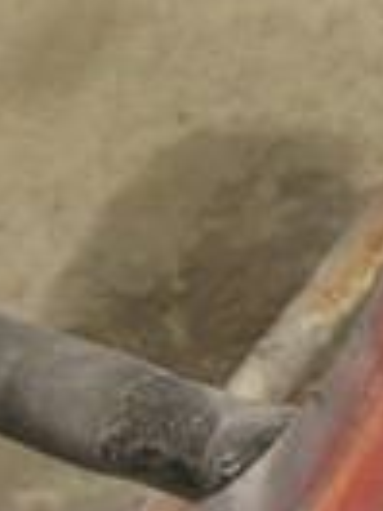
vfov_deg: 7.4
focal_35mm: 262
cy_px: -290
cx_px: 549
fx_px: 3865
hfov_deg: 5.6
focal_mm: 20
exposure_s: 1/45
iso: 400
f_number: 4
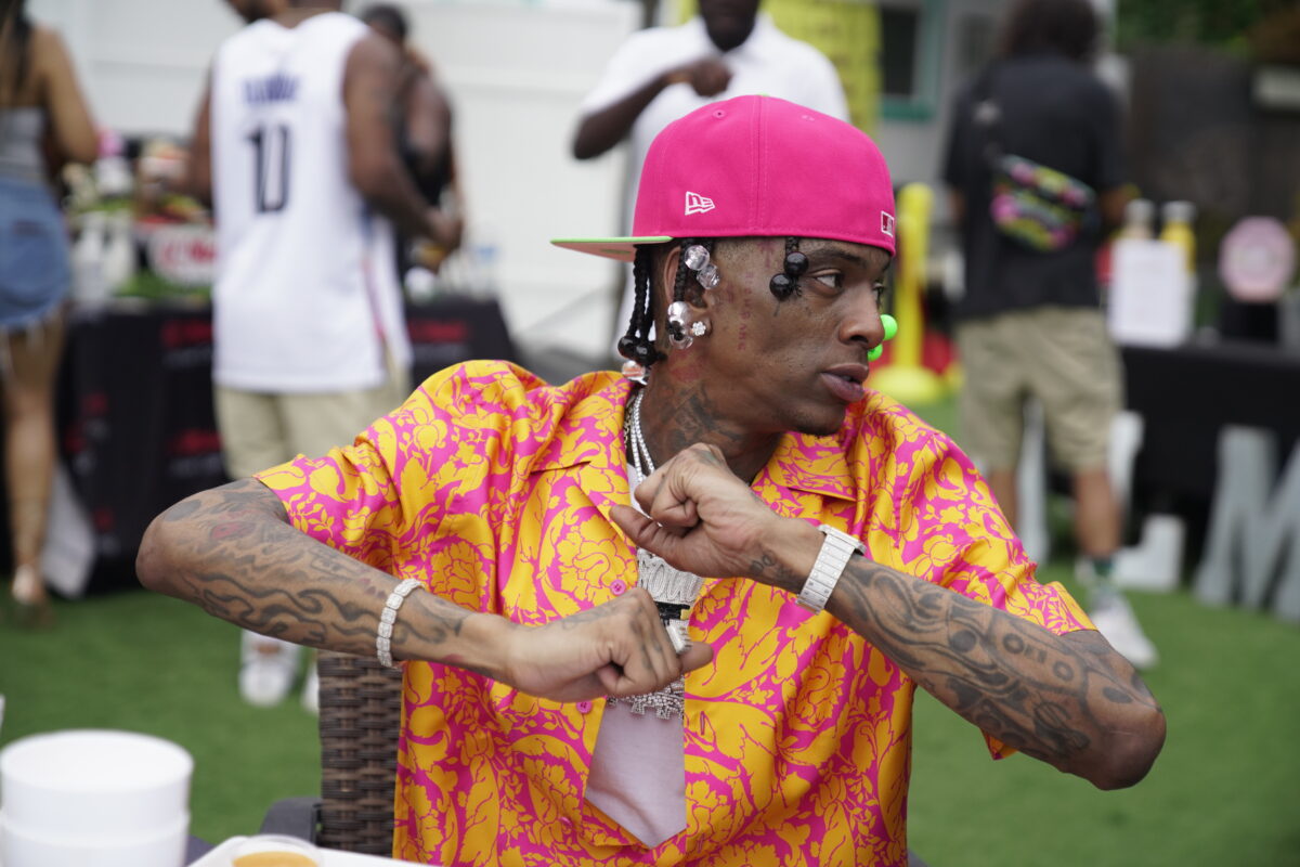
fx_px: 2347
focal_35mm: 65
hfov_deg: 31.0
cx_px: 650
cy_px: 434
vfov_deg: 20.9
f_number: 2.8
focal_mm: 65
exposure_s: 1/4000
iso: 800
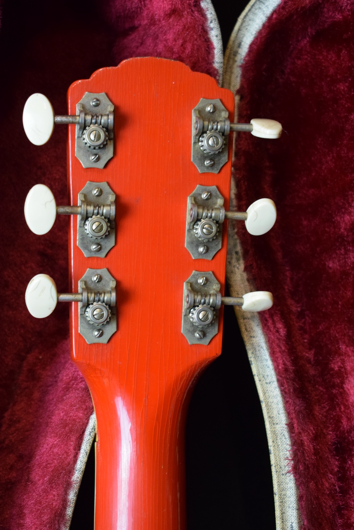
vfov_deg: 31.9
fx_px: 929
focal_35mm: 63
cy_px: 265
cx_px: 177
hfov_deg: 21.6
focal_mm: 42
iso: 1800
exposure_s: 1/30
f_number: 5
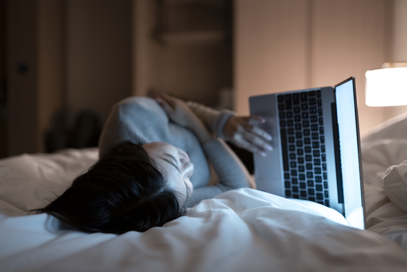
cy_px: 136
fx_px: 396
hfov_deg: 54.4
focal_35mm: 35
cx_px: 204
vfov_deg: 37.9
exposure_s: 1/40
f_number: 1.6
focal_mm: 35
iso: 1600
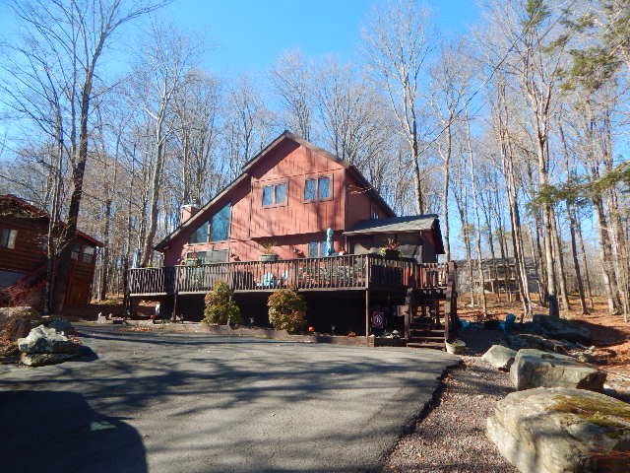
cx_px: 315
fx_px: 400
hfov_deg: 76.4
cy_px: 236
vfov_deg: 61.1
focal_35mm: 22
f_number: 3
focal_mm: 4
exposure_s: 1/500
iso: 125
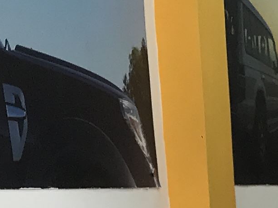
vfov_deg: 7.3
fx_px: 1477
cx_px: 656
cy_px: 566
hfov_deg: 9.6
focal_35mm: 184
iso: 25
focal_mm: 3.99
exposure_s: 1/50
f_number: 1.8
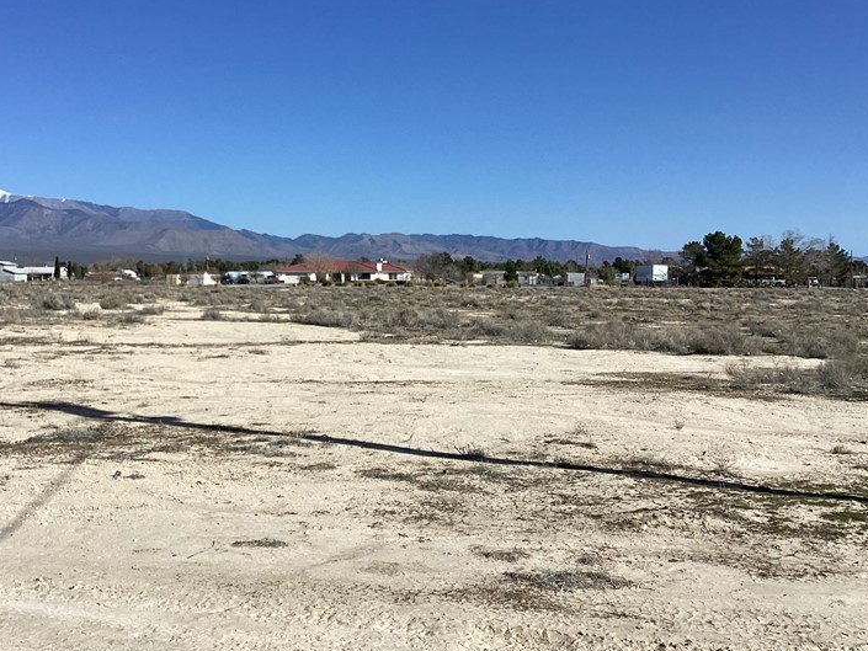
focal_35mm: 45
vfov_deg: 32.2
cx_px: 372
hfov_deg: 42.0
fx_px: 1129
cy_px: 331
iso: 25
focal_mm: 3.3
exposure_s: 1/2809
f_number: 2.4
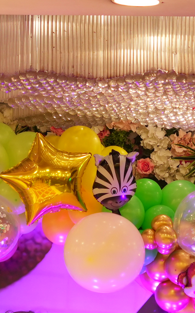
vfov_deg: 8.7
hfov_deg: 5.5
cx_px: 337
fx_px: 2016
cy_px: 418
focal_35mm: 237
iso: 640
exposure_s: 1/160
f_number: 2.5
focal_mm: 50
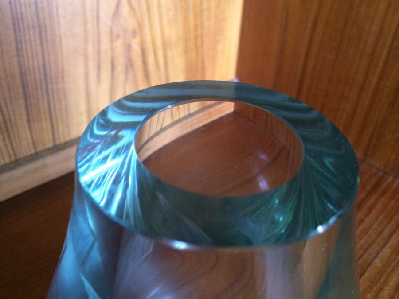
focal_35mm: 30
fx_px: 346
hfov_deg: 60.0
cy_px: 150
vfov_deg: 46.8
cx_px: 200
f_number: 2.2
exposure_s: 1/17
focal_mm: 4.12
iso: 320
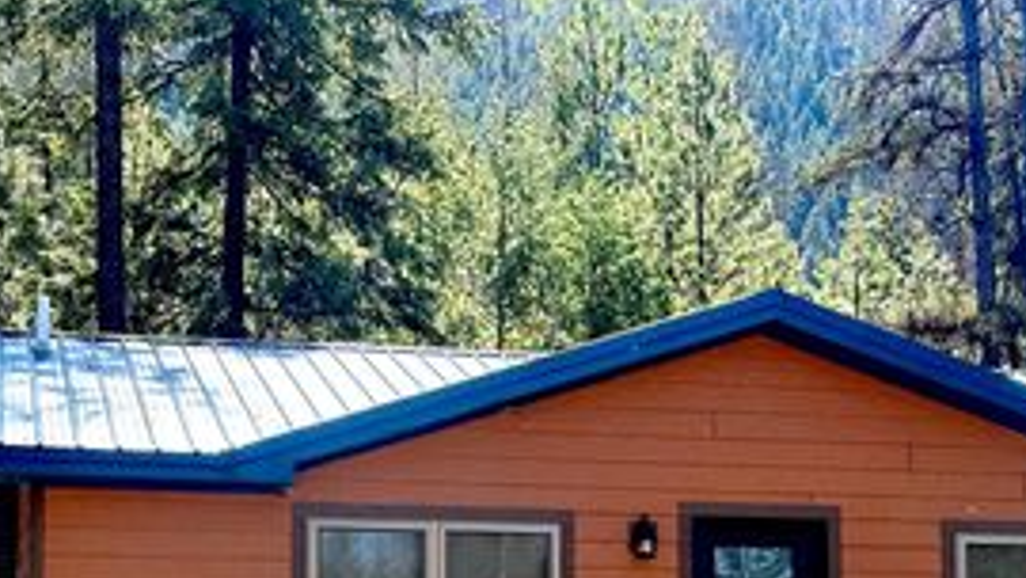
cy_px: 607
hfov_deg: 20.3
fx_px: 2857
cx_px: 635
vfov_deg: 11.4
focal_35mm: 105
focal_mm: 5.96
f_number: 1.6
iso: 32
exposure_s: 1/618
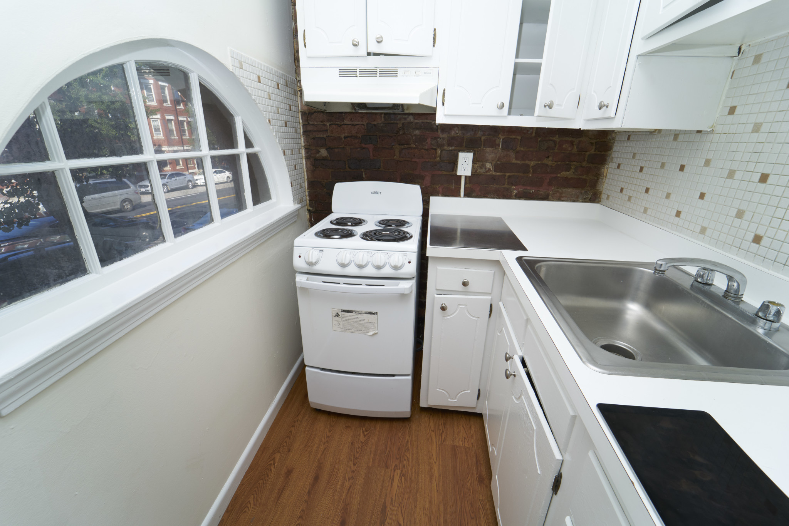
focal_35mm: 14
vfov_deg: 81.2
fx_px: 307
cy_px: 263
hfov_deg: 104.2
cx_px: 394
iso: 400
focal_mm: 14
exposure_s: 1/200
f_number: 11
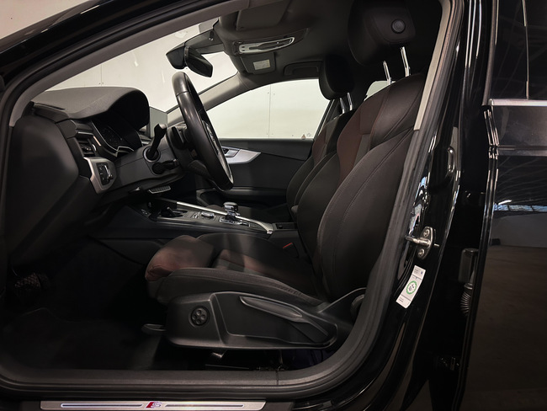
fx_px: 379
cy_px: 206
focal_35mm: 24
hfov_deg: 71.6
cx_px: 274
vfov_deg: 56.8
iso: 400
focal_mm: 6.86
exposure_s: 1/60
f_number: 1.8
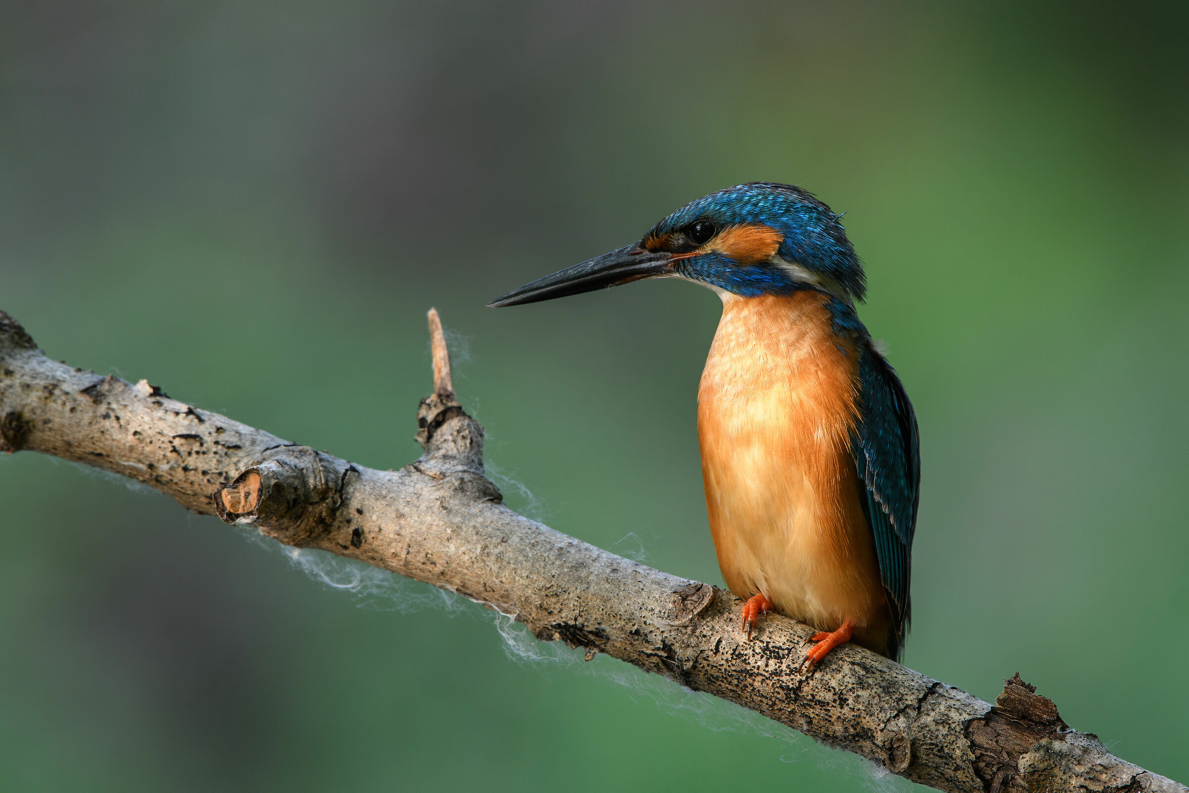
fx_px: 20806
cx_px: 594
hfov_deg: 3.3
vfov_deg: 2.2
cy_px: 396
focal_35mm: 630
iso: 500
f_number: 7.1
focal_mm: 420
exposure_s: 1/200
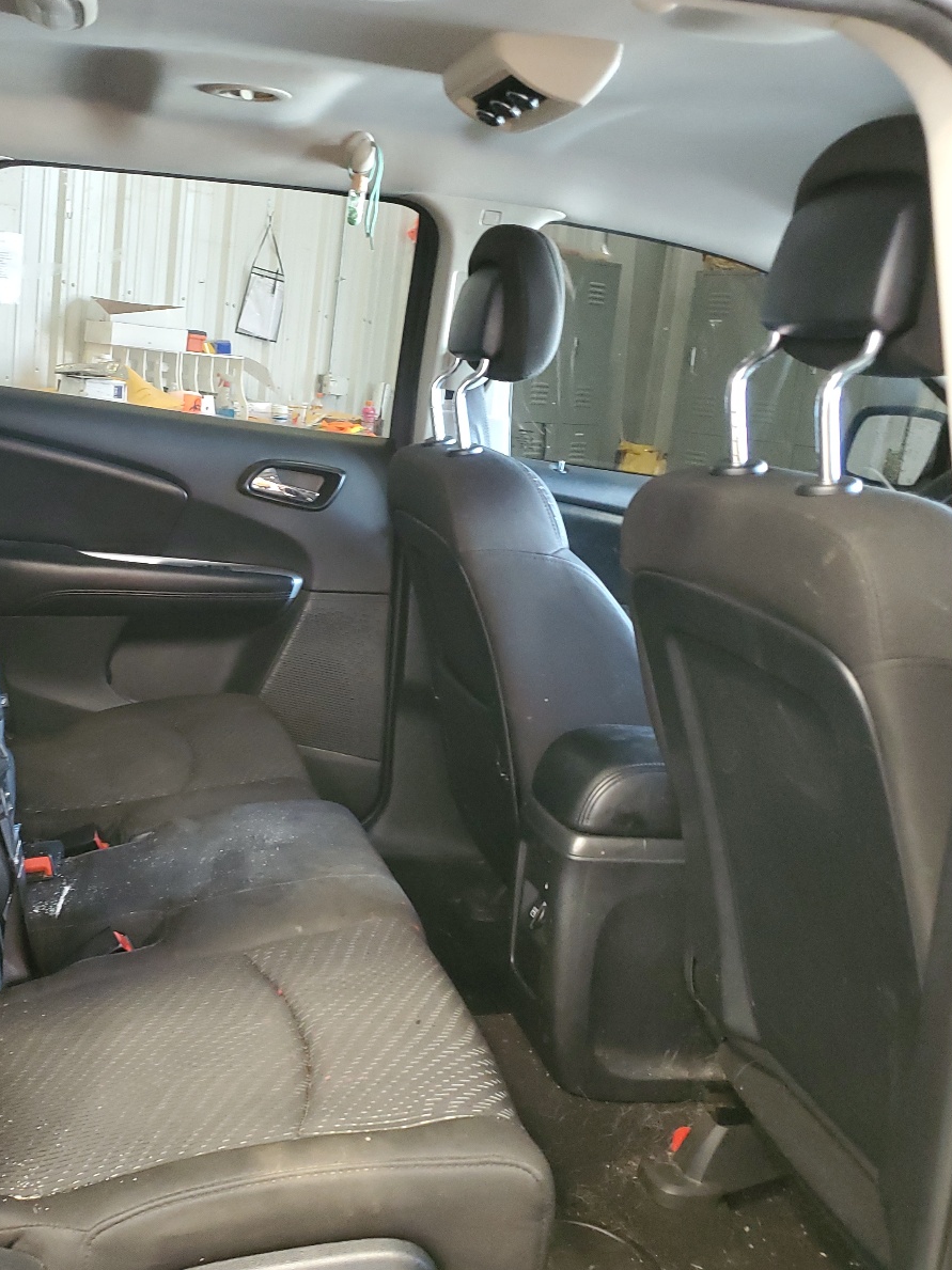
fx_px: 1284
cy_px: 630
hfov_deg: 39.8
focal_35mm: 35
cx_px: 265
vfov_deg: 52.6
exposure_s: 1/24
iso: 323
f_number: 1.5
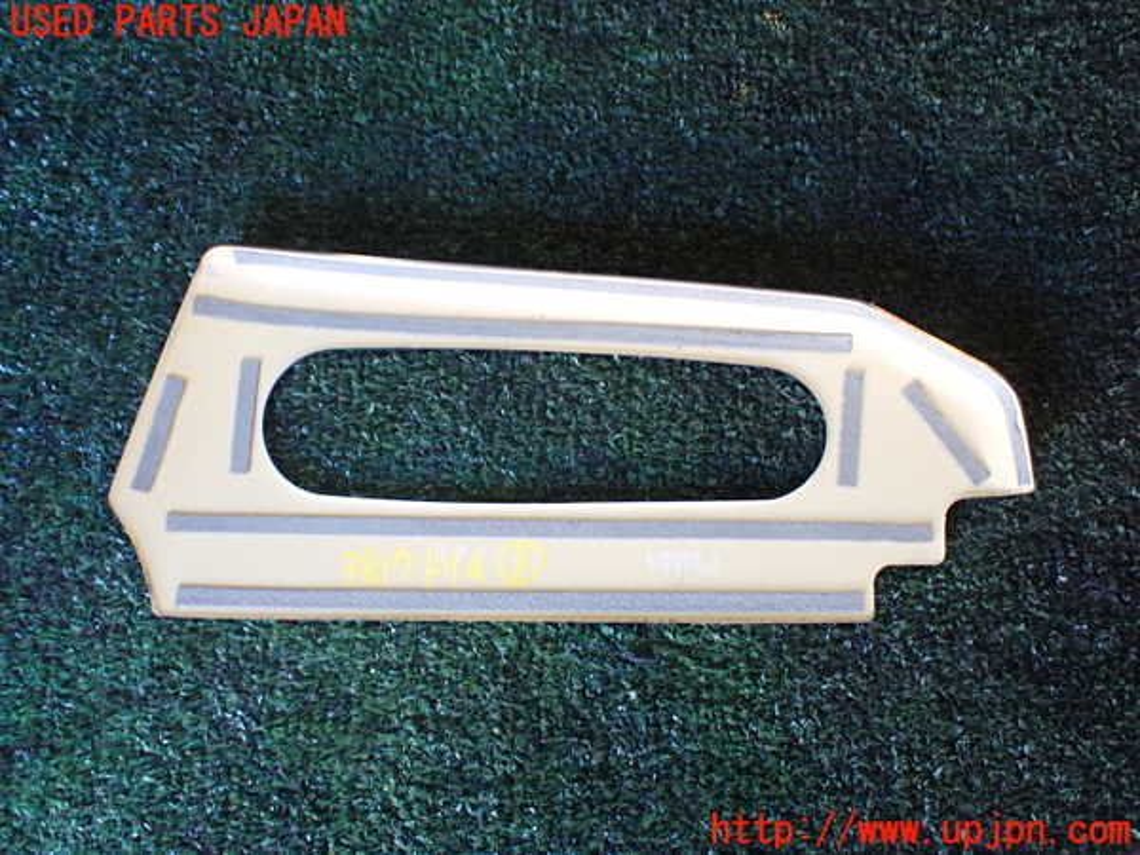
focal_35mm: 30
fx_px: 988
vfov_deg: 46.8
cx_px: 570
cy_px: 428
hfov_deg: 60.0
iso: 800
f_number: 2.3
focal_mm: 5.4
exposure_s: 1/60
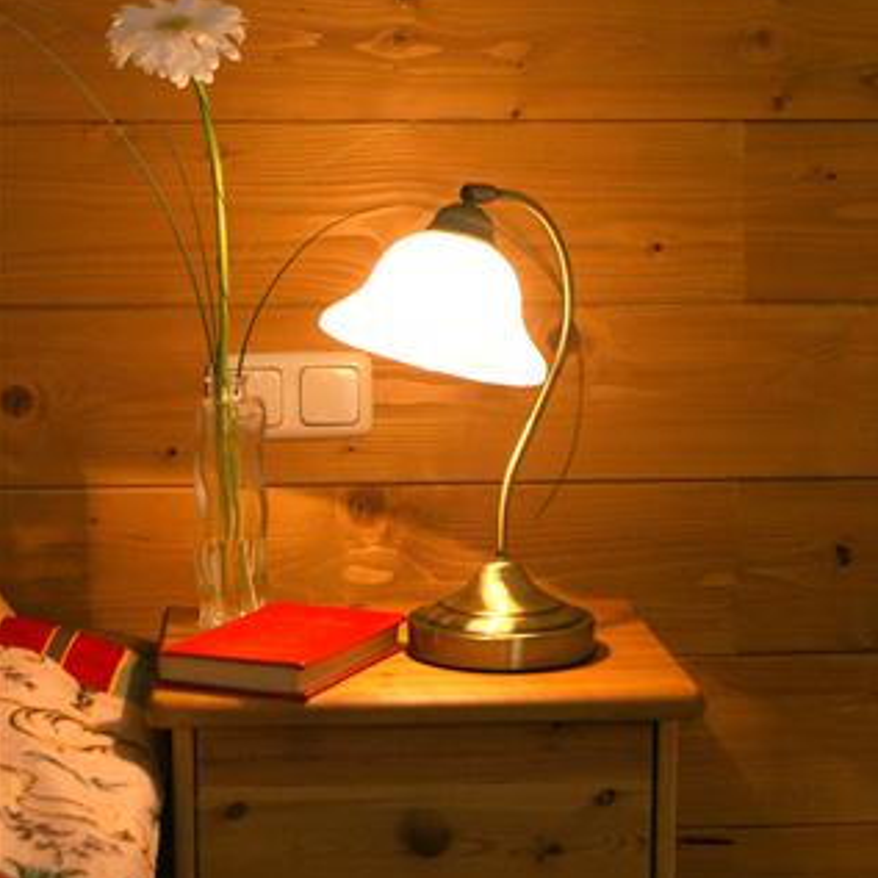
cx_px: 439
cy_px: 407
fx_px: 1941
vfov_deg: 25.5
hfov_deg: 25.5
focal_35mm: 68
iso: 100
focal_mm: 35
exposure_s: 1/60
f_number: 5.6
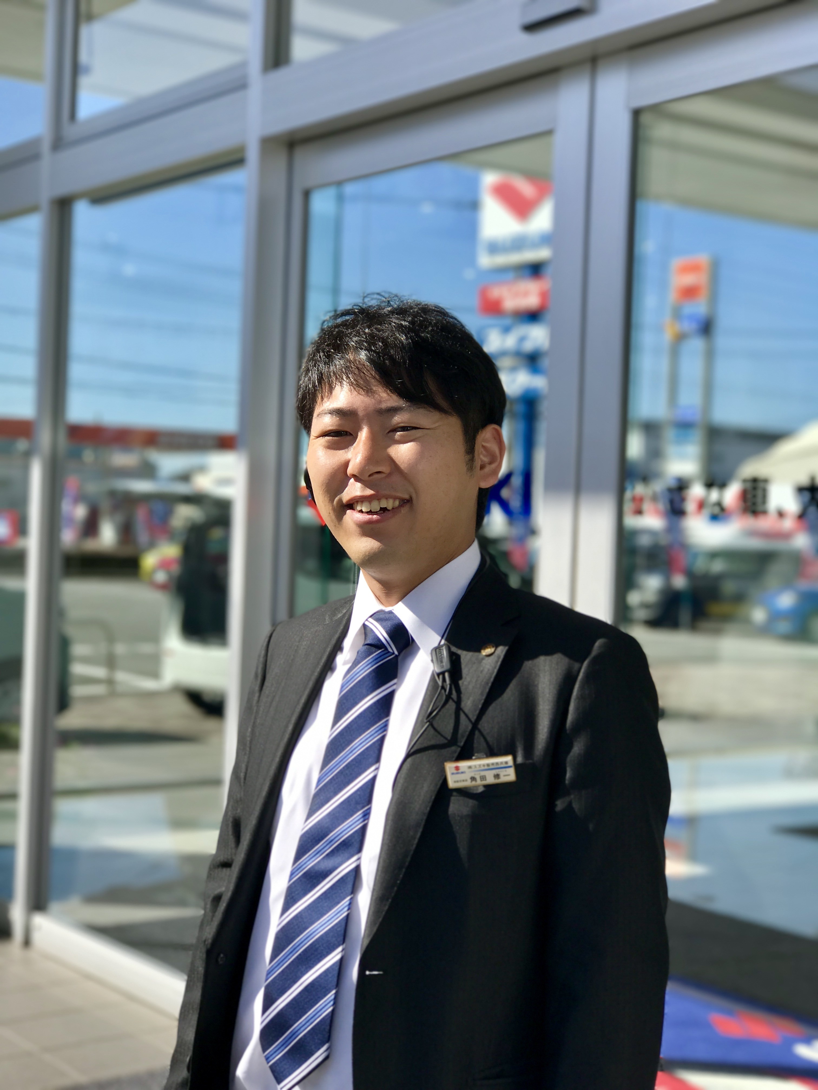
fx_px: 1796
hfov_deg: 25.7
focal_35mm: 57
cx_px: 409
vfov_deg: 33.8
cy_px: 545
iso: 20
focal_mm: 6.6
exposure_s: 1/736
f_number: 2.8
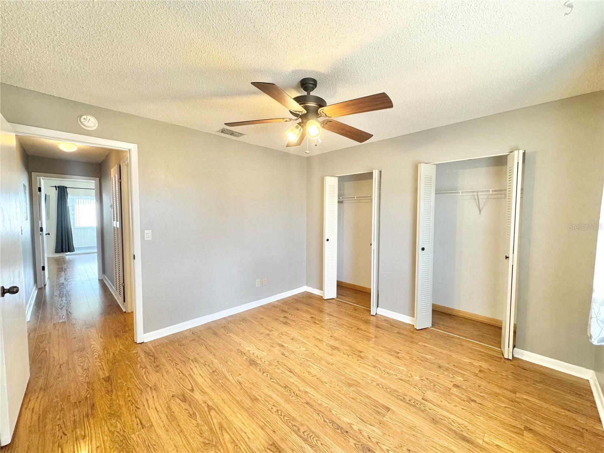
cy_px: 226
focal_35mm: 14
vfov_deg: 85.7
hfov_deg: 102.1
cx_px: 302
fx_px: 244
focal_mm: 2.22
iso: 200
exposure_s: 1/60
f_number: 2.2
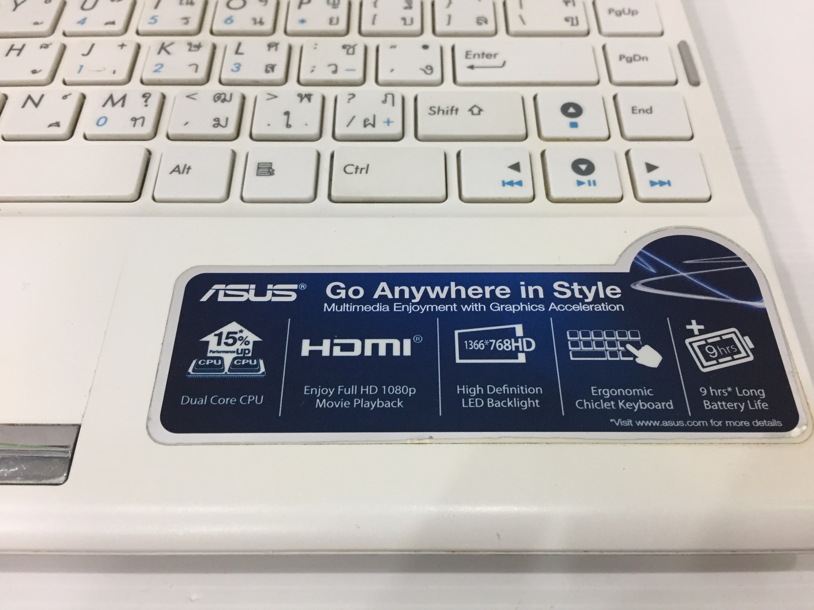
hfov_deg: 61.7
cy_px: 305
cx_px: 407
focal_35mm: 29
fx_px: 682
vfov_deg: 48.2
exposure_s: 1/33
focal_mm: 4.15
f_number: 2.2
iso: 64
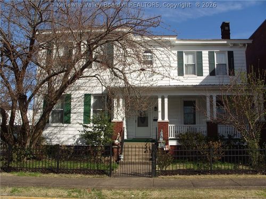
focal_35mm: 35
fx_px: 269
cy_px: 100
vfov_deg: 40.7
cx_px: 133
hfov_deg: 52.6
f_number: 4.8
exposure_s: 1/1000
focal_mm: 7.8
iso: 80
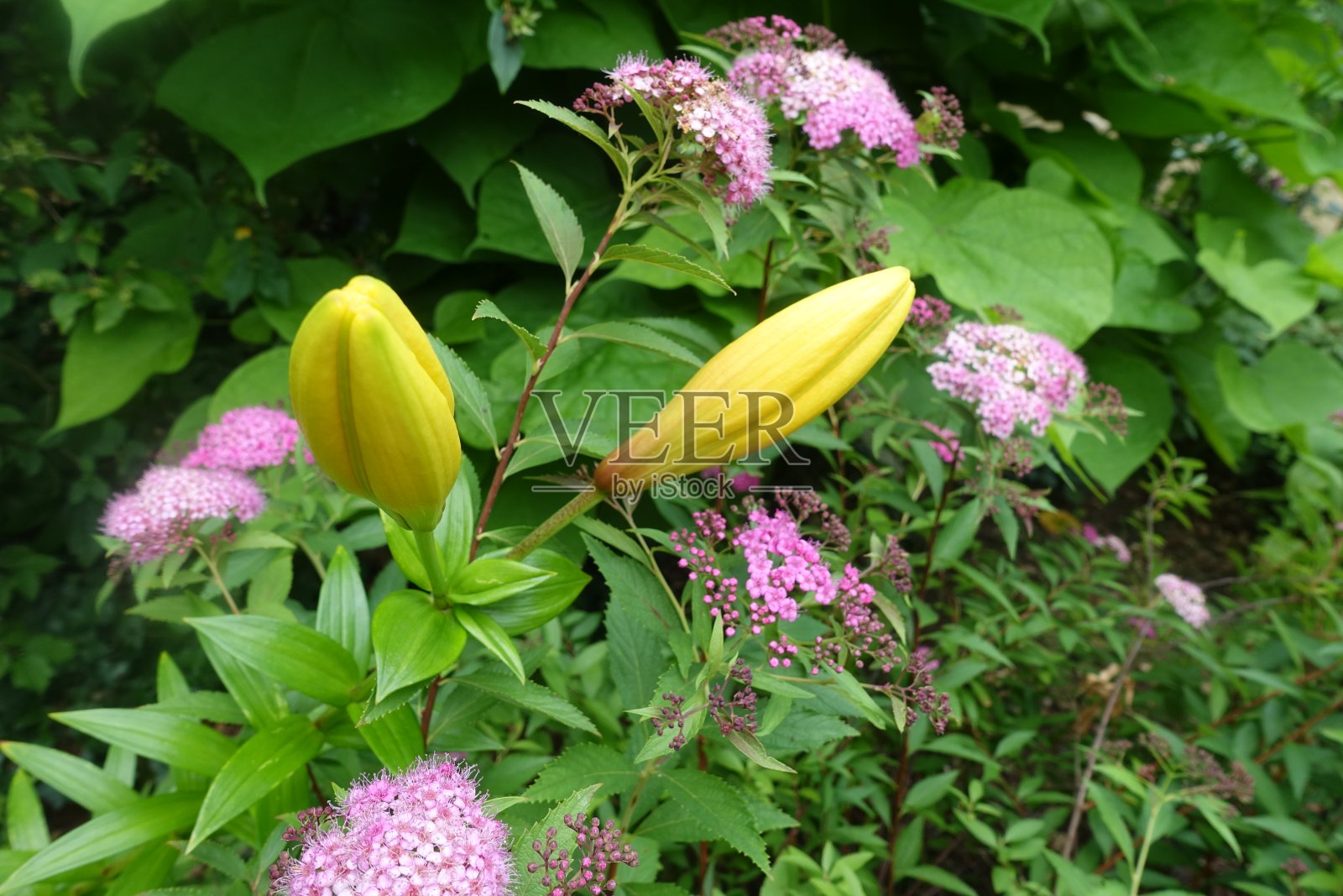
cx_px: 672
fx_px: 895
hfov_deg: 73.7
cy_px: 448
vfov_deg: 53.1
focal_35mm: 24
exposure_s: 1/80
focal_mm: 8.8
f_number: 5
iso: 125
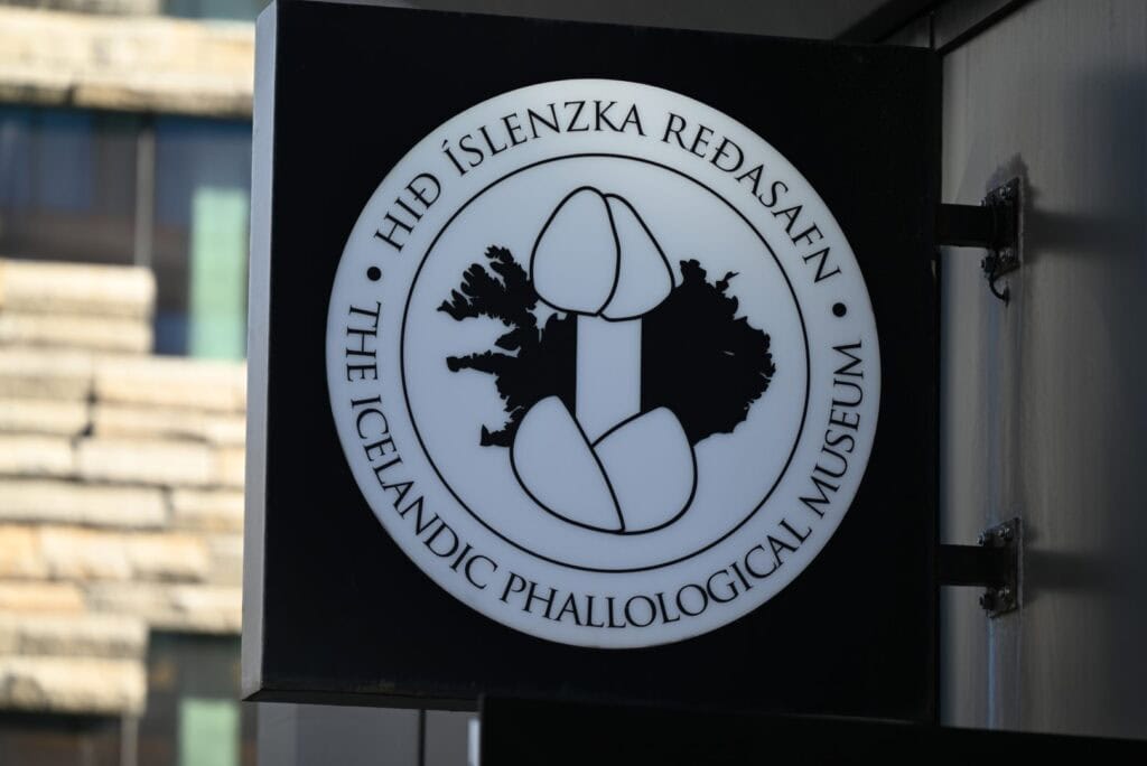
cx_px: 574
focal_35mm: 200
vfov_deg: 6.9
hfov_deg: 10.3
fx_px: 6376
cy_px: 383
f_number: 6.3
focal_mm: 200
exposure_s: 1/80
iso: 100
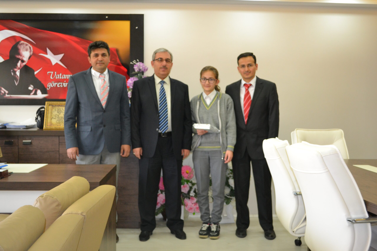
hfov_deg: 46.4
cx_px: 188
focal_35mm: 42
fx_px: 440
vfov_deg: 31.9
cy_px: 126
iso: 1100
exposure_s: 1/60
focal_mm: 28
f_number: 4.5
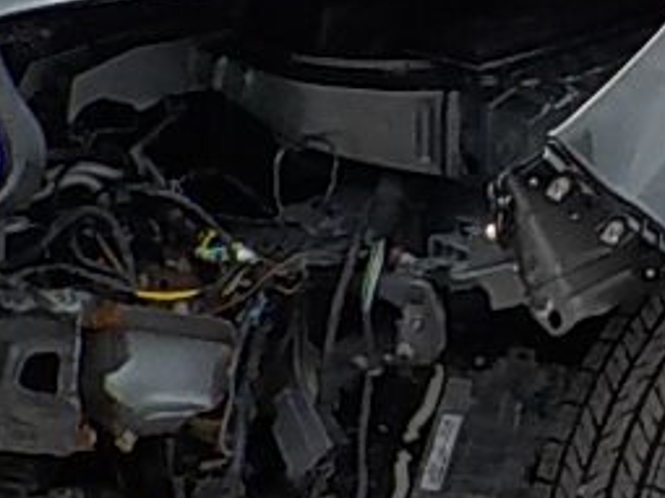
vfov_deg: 7.8
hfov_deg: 10.2
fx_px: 3610
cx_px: 1014
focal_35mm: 188
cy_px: -34
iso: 125
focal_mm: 4.1
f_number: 3.3
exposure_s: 1/800
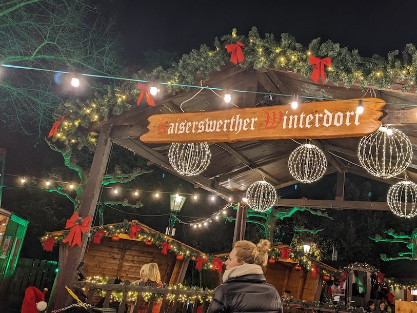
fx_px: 410
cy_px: 135
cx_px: 259
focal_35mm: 34
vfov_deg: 41.7
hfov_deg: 53.4
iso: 66
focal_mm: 4.38
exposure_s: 1/25
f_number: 1.73
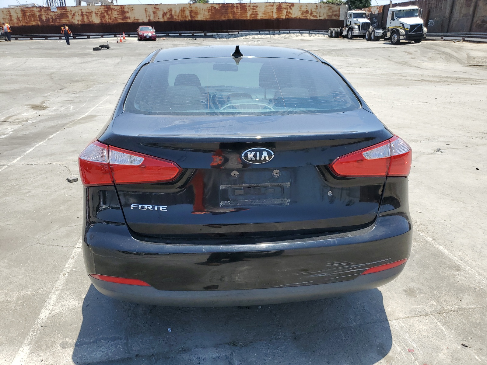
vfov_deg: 53.1
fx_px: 366
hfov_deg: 67.3
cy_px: 182
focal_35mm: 26
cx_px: 244
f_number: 1.5
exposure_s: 1/2000
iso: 50
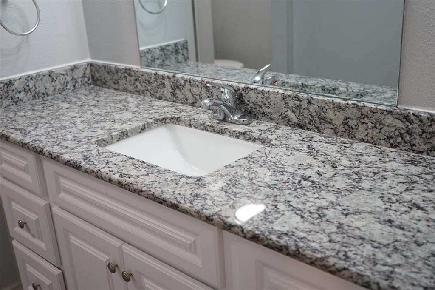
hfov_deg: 50.7
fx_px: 459
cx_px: 218
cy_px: 145
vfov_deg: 35.0
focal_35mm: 38
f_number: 4
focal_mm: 38
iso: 200
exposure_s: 1/20
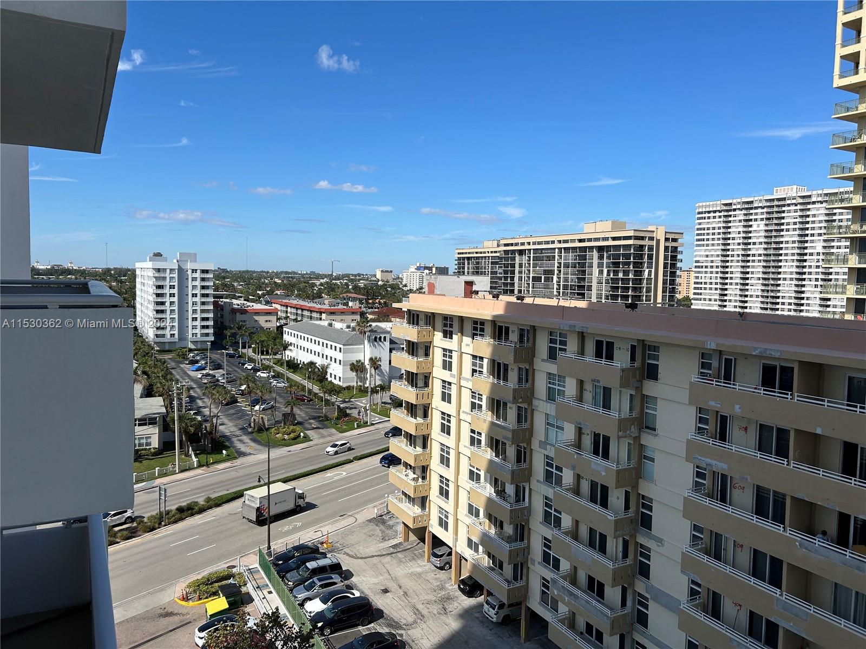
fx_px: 650
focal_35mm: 26
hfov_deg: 67.3
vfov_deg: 53.1
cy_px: 324
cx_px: 433
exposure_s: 1/5882
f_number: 1.5
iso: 50
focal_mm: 5.7
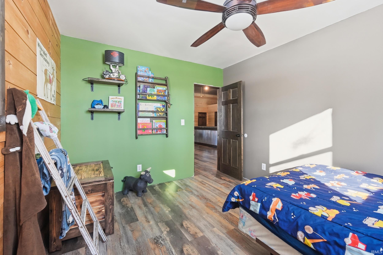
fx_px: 160
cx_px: 192
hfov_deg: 100.4
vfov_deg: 77.3
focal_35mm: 15
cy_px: 128
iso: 800
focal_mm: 10
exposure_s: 1/800
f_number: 4
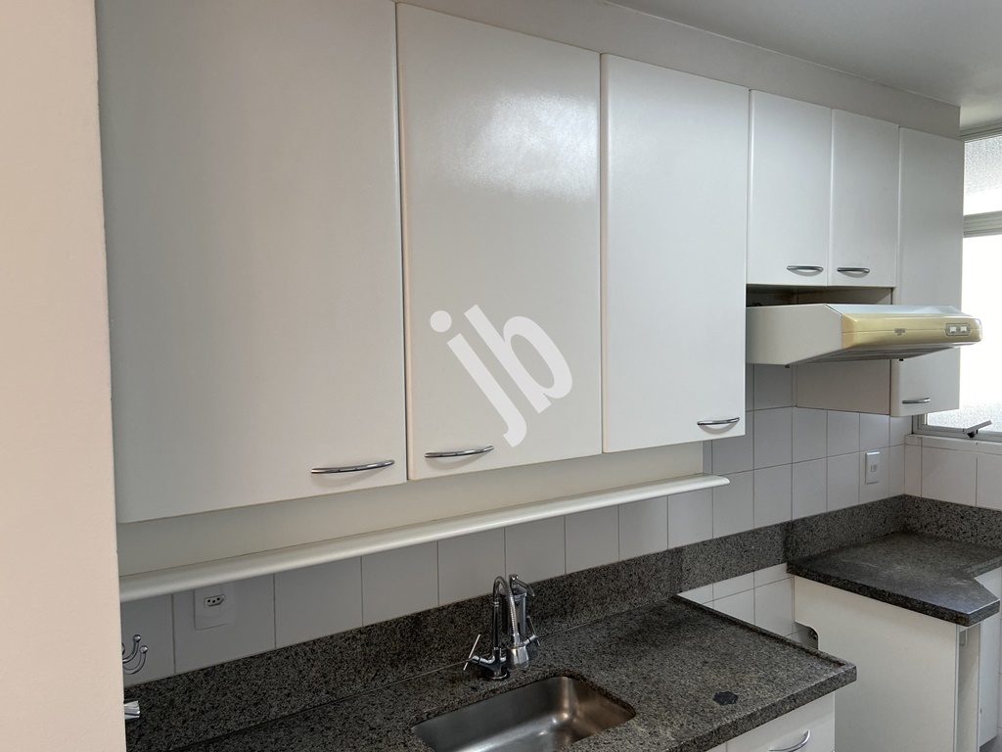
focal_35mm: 26
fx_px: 753
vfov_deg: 53.1
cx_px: 501
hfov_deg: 67.3
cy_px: 376
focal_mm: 4.25
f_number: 1.8
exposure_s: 1/120
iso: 100
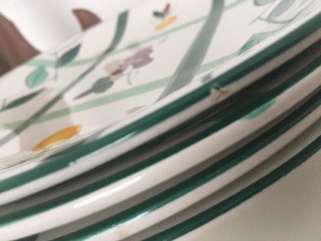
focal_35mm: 29
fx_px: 269
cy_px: 120
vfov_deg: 48.2
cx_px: 160
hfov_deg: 61.7
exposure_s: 1/33
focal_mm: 4.15
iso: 100
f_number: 2.2
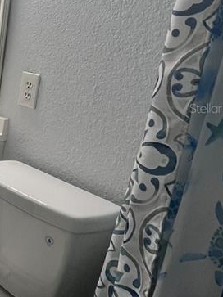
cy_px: 108
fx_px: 370
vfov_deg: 43.5
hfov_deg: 24.8
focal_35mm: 43
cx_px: -121
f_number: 1.8
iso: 50
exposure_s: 1/120
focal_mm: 1.57
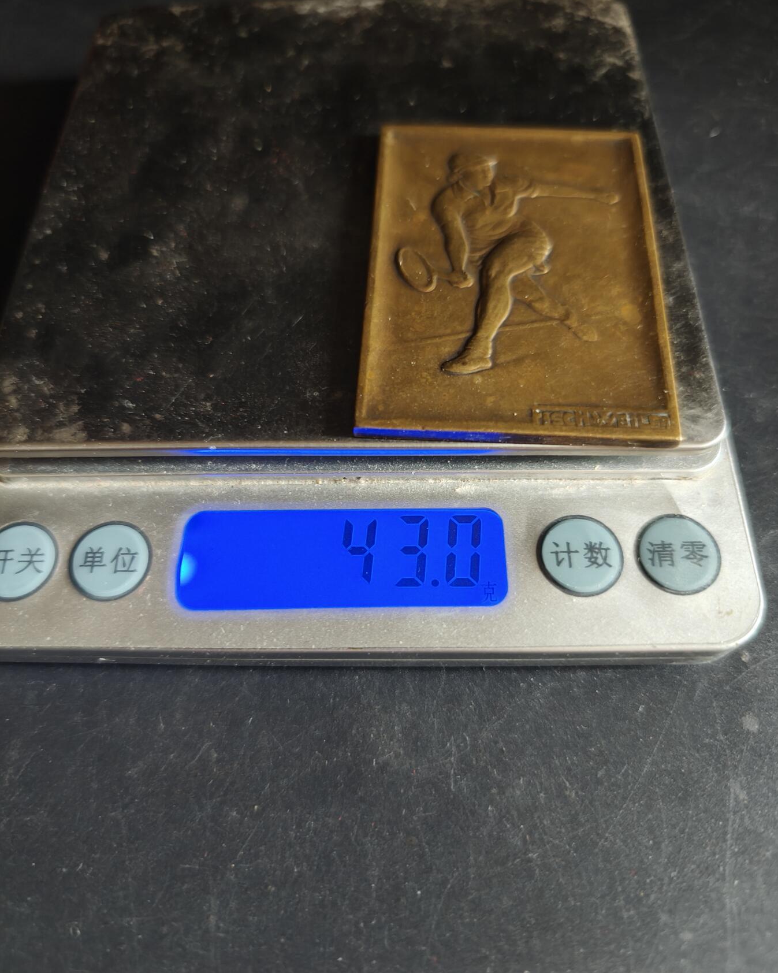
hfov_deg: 58.8
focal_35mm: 24
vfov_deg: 70.3
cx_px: 389
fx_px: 691
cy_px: 500
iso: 800
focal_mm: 6.06
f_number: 1.6
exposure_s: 1/59
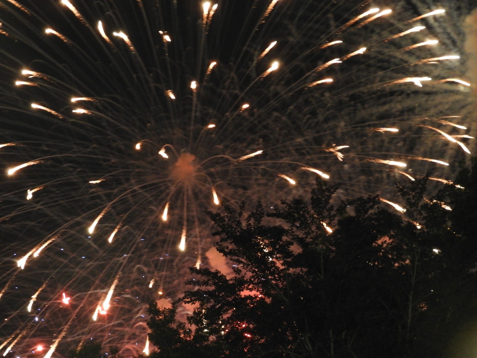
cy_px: 179
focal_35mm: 170
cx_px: 238
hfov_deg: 11.6
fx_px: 2343
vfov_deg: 8.7
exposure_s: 1/10
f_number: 5.2
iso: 800
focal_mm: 30.5
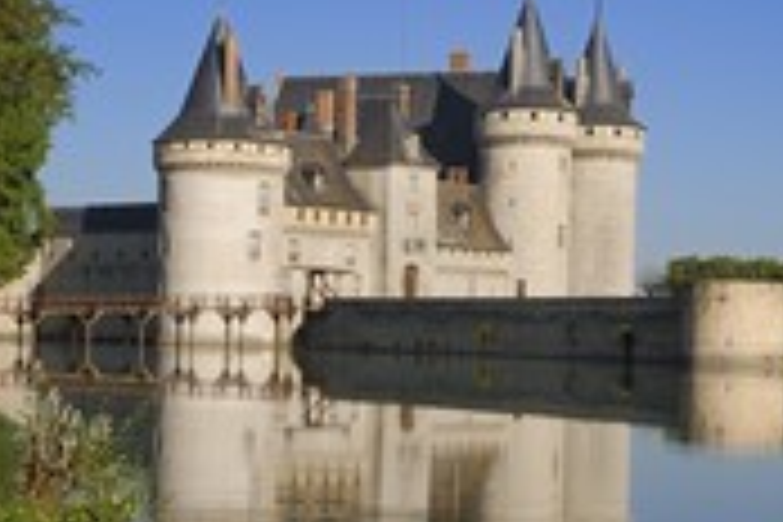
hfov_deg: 19.2
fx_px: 2305
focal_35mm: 106
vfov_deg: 12.9
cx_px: 482
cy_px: 266
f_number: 14
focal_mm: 44
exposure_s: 1/160
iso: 200
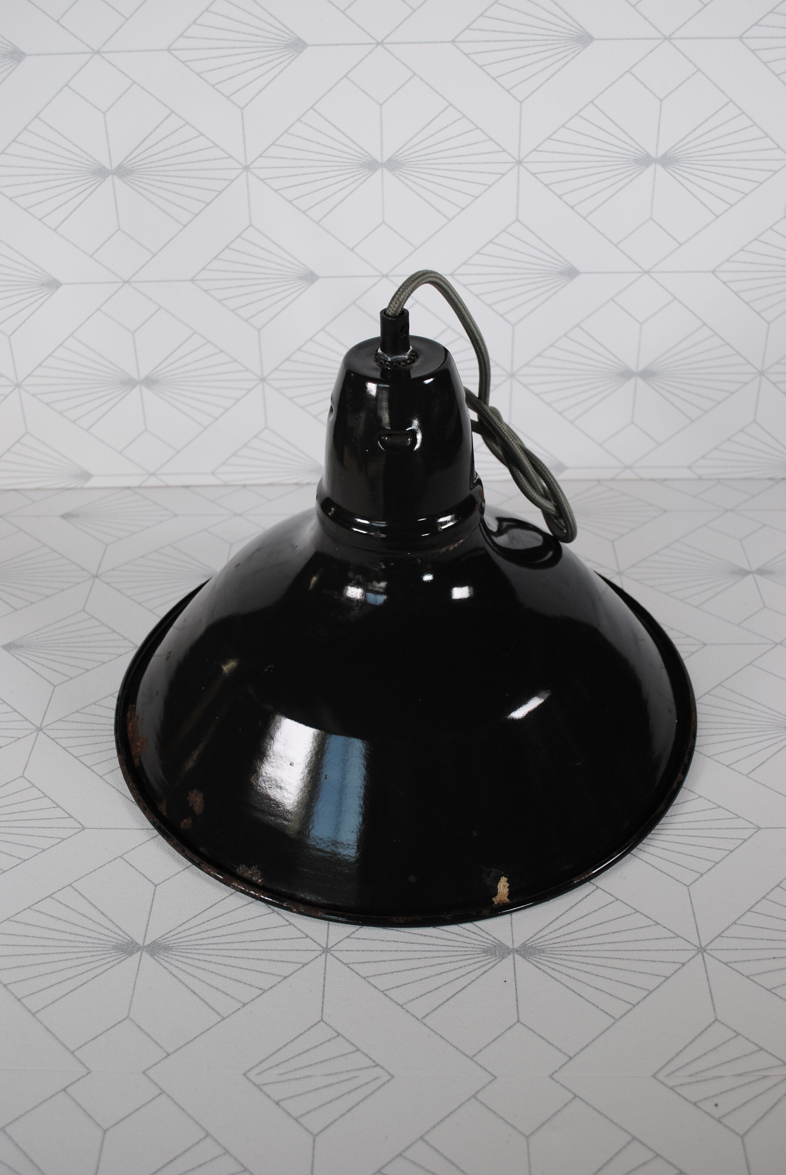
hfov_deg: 37.0
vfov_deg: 53.1
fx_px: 1176
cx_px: 393
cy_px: 588
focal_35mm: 36
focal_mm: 24
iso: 140
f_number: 5.6
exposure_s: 1/125
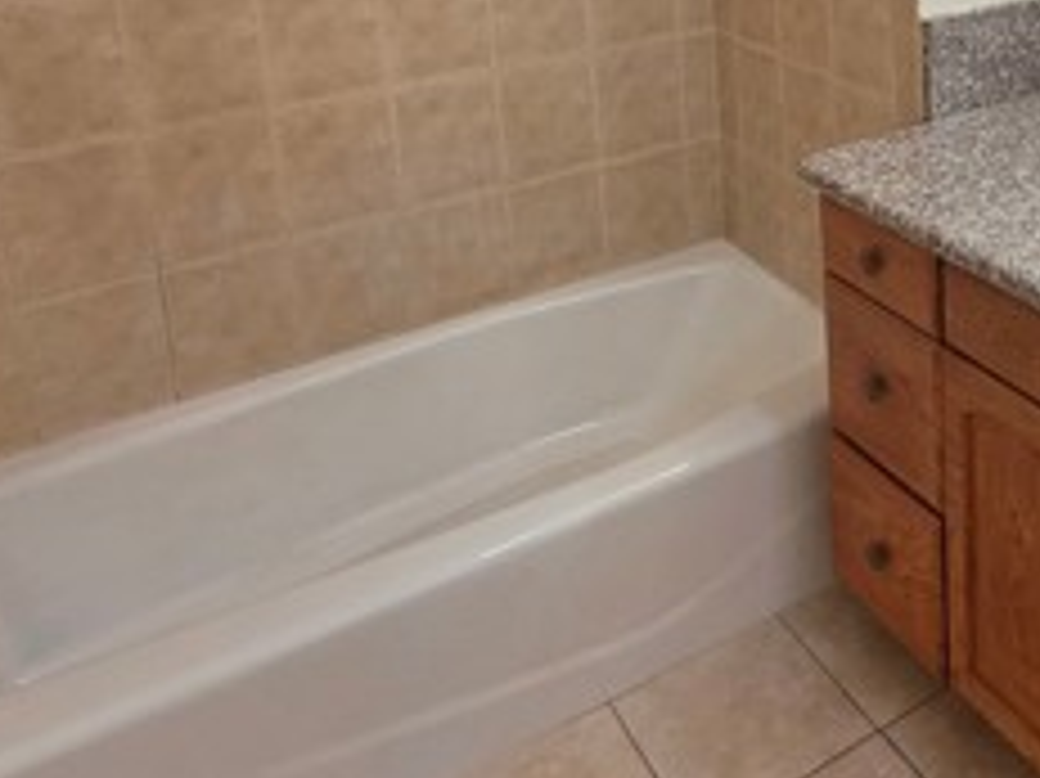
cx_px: 905
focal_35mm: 36
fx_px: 1081
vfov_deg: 35.0
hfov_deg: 47.1
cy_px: -40
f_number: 1.9
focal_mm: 2.2
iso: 125
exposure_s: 1/120
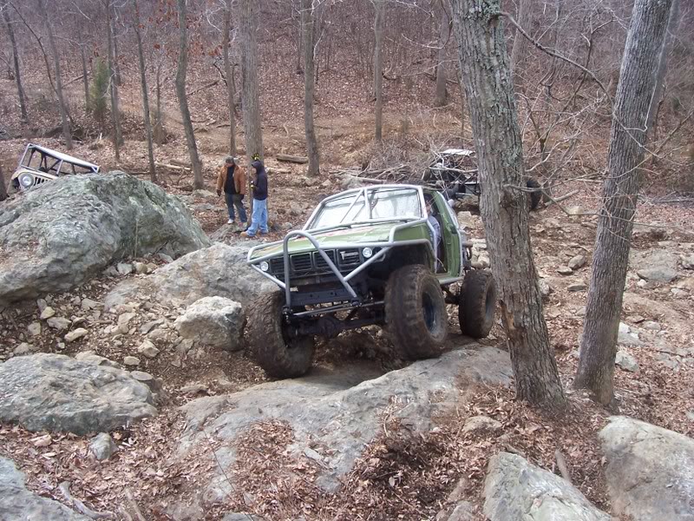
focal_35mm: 34
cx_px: 347
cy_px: 260
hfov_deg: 54.0
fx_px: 682
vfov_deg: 41.8
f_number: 5.6
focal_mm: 5.6
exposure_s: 1/125
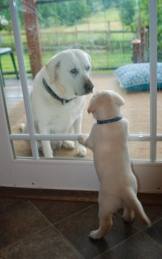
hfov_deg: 29.9
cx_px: 77
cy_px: 130
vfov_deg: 46.2
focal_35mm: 43
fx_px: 304
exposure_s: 1/60
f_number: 2.8
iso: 200
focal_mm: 28
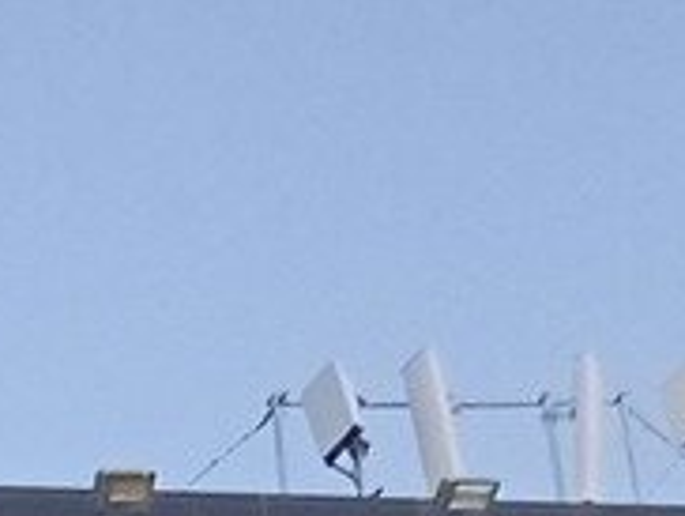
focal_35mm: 123
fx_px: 2437
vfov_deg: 8.7
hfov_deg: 15.6
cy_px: 1785
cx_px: -72
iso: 250
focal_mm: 1.64
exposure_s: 1/60
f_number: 2.2
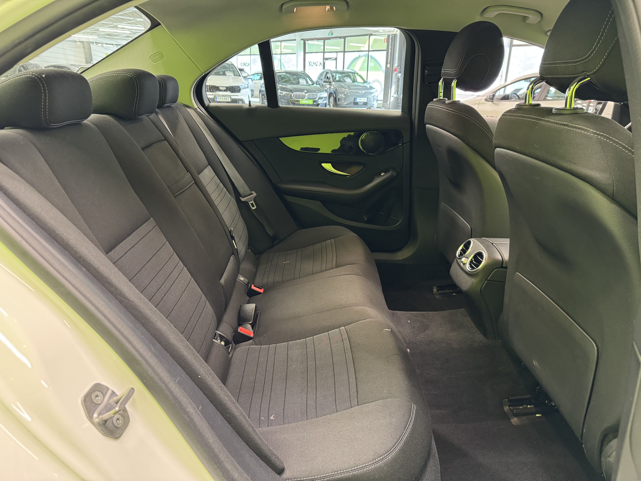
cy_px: 240
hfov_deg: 71.6
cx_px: 320
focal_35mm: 24
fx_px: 444
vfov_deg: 56.8
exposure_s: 1/33
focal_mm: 6.76
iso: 640
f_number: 1.78
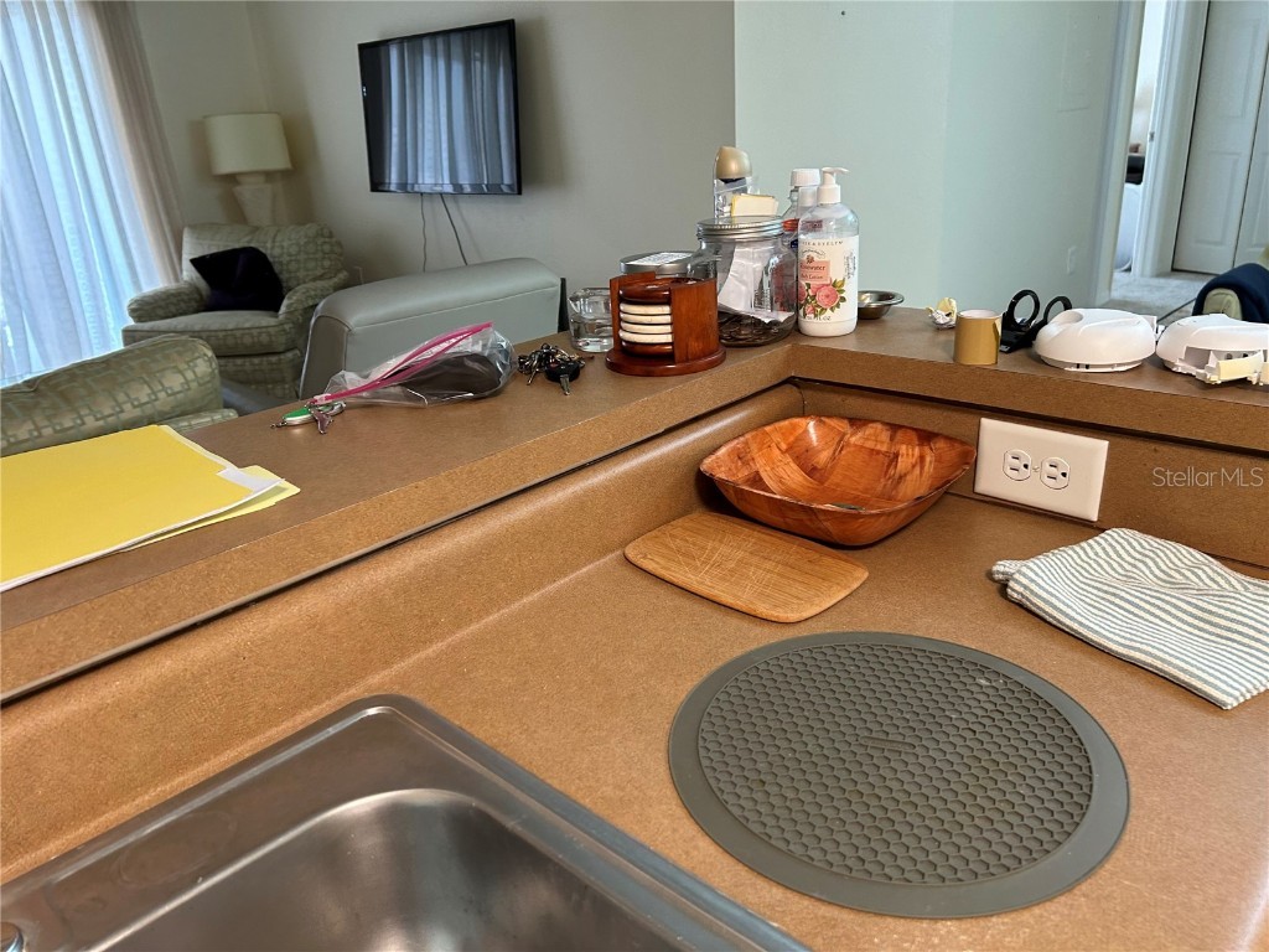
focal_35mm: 26
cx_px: 634
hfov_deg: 67.3
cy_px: 476
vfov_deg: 53.1
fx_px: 953
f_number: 1.5
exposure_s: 1/60
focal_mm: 5.7
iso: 160
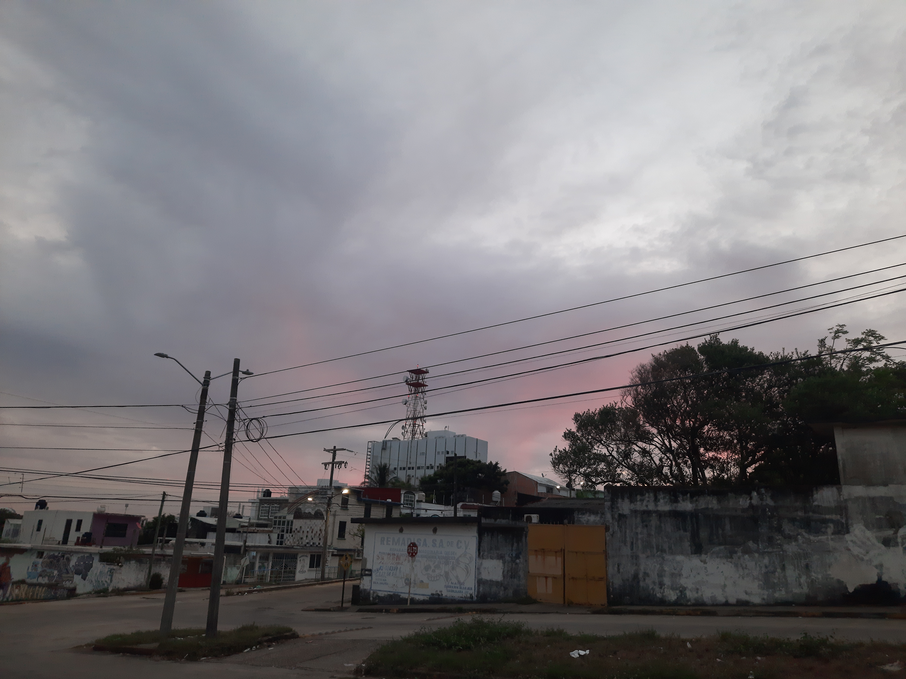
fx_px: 654
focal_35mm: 25
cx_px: 453
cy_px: 340
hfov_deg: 69.4
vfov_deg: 54.9
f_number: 2
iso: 160
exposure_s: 1/60
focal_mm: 4.6
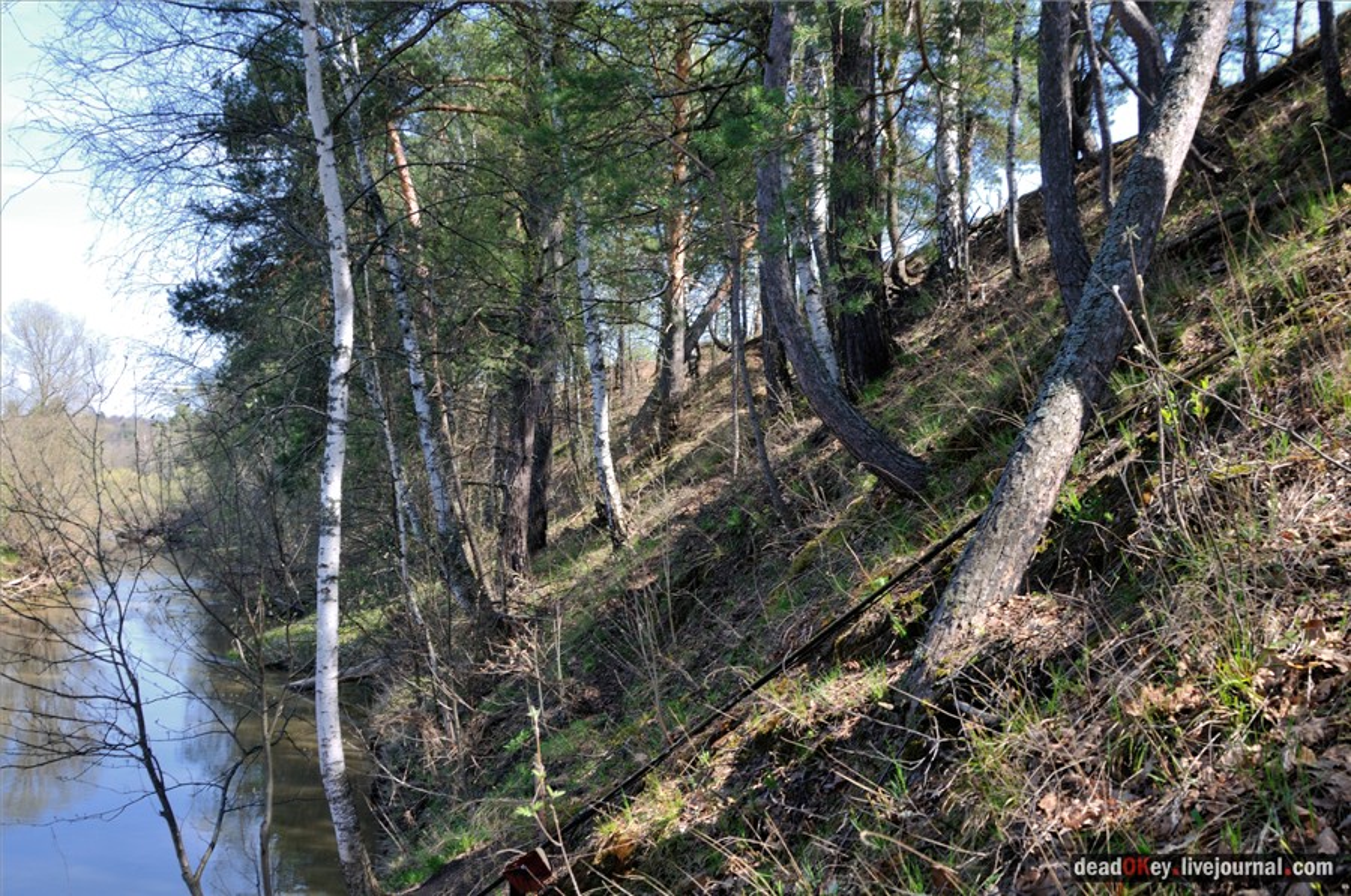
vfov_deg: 36.8
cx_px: 676
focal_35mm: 36
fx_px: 1349
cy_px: 448
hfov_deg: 53.2
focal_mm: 24
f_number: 8
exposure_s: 1/80
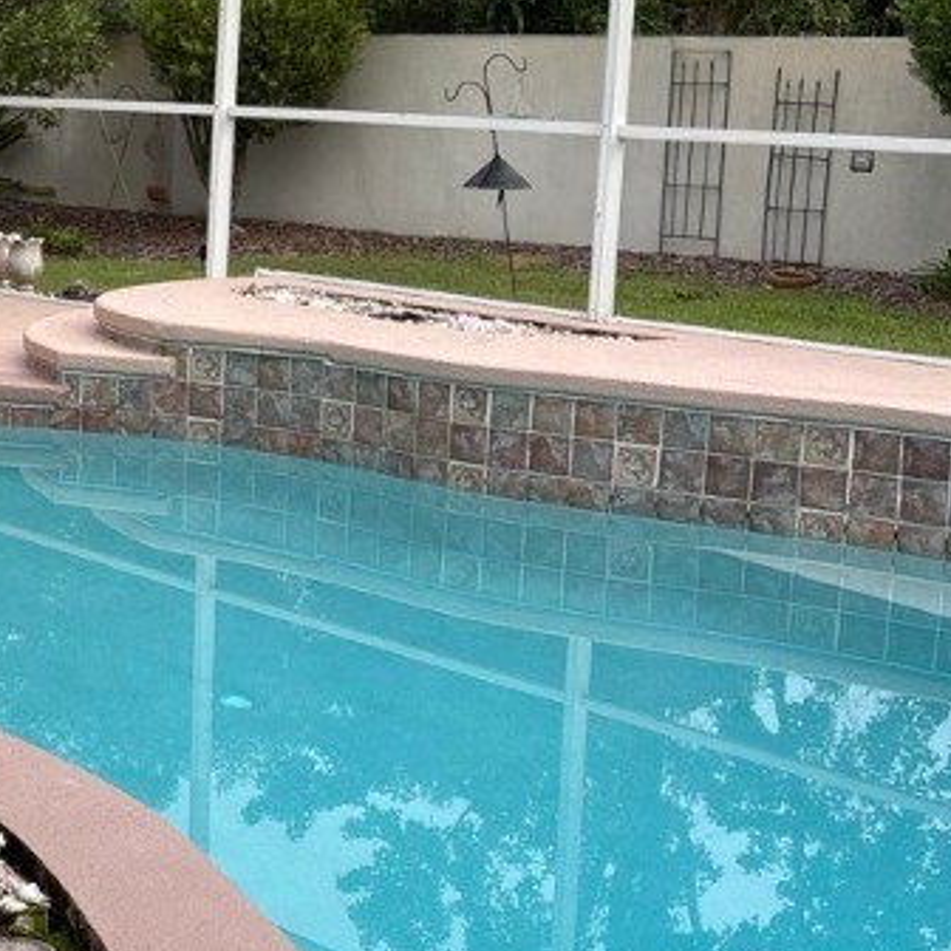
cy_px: 328
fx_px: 2176
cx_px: -204
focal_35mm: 70
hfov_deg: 22.6
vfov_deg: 24.6
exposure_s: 1/531
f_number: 1.6
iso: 50
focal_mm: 5.96
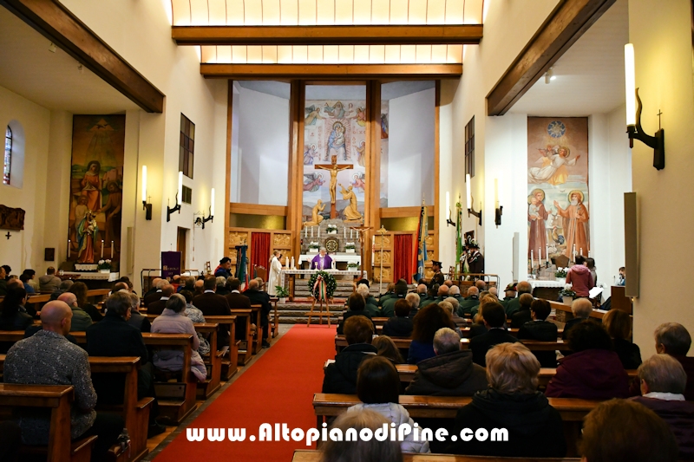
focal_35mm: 27
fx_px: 520
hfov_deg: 67.4
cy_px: 231
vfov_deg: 47.9
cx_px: 347
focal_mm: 18
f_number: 3.5
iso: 2500
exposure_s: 1/125
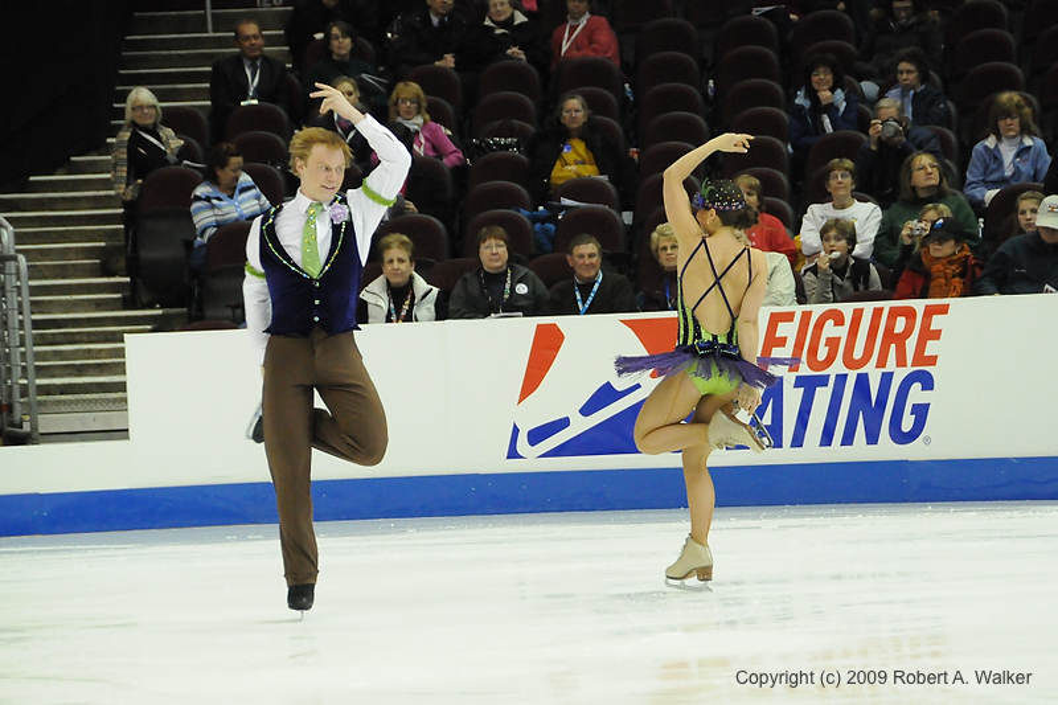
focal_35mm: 180
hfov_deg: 11.4
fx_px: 5289
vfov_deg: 7.6
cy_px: 352
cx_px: 529
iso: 3200
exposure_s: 1/640
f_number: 5.6
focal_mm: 120
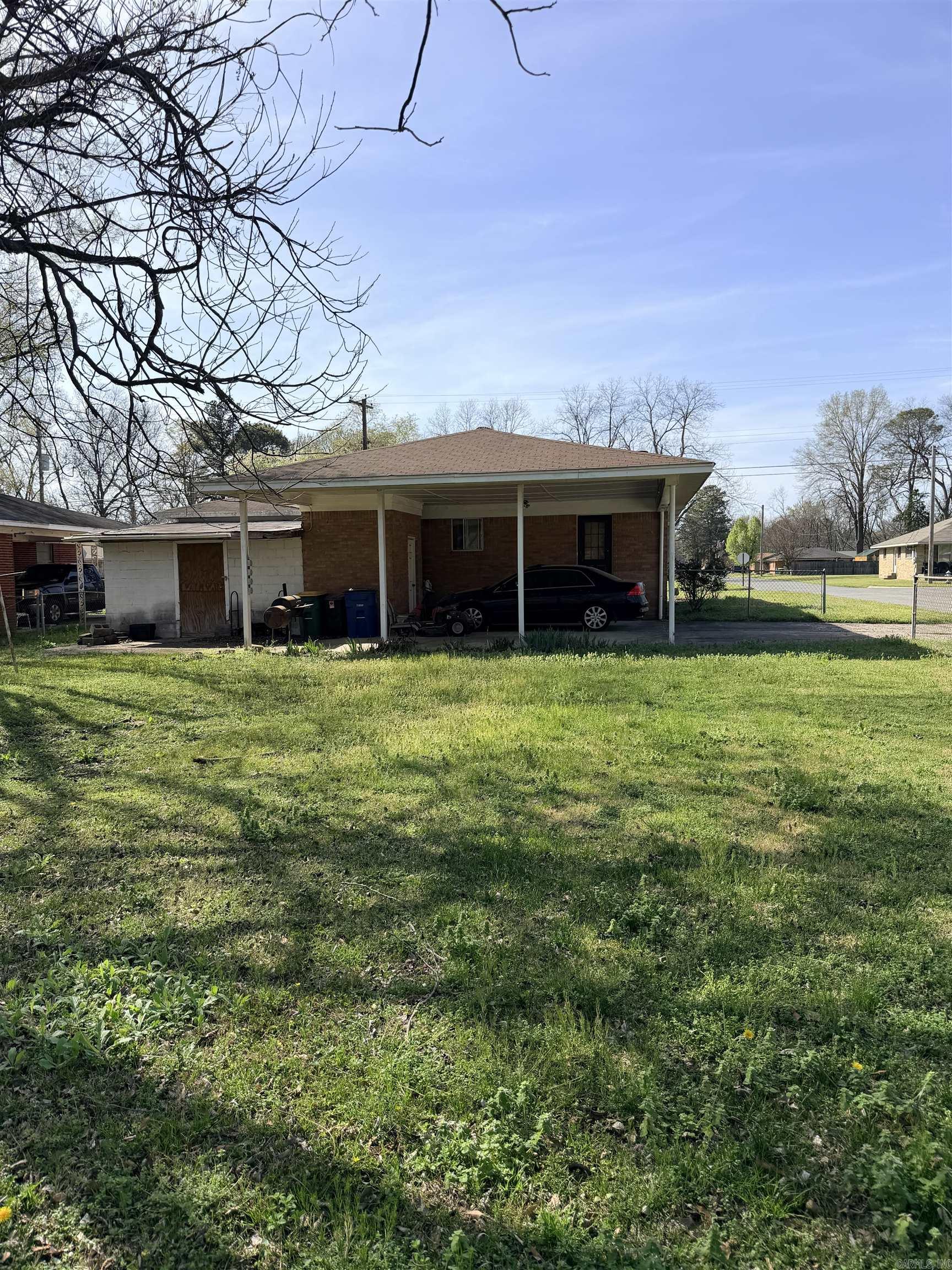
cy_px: 635
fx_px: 880
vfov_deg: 71.6
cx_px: 476
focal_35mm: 24
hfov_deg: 56.8
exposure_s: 1/4975
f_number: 1.78
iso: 80
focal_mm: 6.76
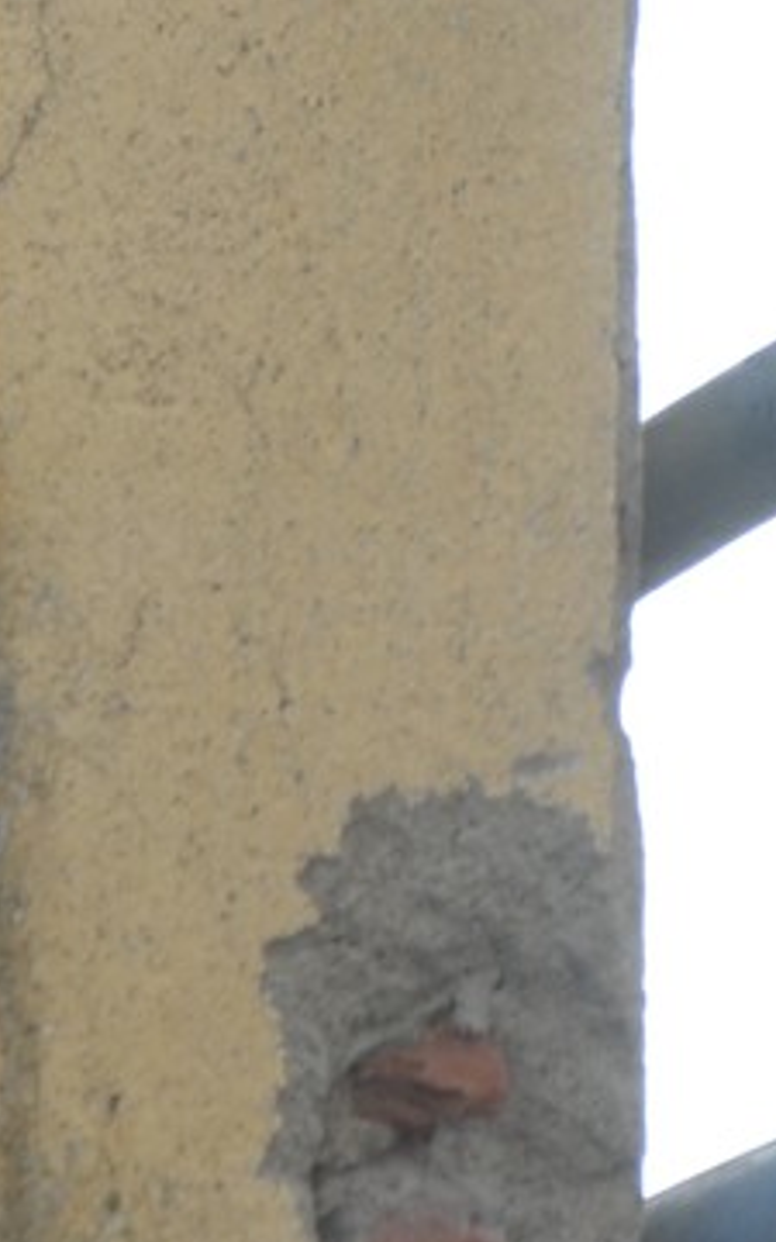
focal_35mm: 891
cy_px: -588
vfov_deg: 2.4
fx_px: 30144
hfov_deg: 1.5
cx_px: -993
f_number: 5.6
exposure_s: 1/250
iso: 200
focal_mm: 105
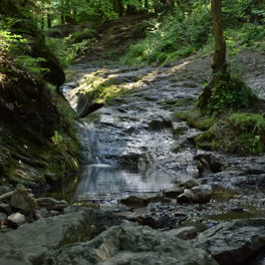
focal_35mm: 89
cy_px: 132
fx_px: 771
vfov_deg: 19.5
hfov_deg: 19.4
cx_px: 176
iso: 125
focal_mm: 46
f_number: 4.8
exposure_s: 1/25
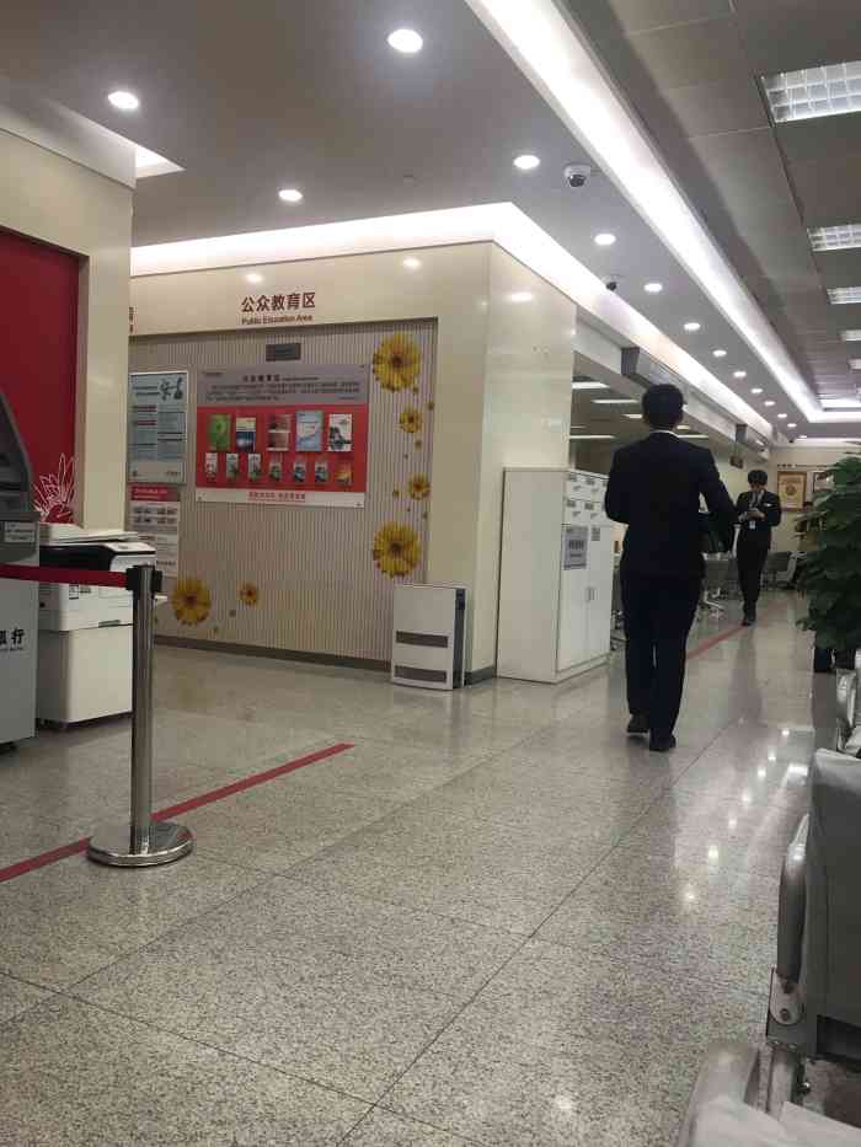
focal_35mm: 28
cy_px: 574
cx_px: 430
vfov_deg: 63.4
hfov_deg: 49.8
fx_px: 928
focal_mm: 3.99
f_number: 1.8
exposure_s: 1/33
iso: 25
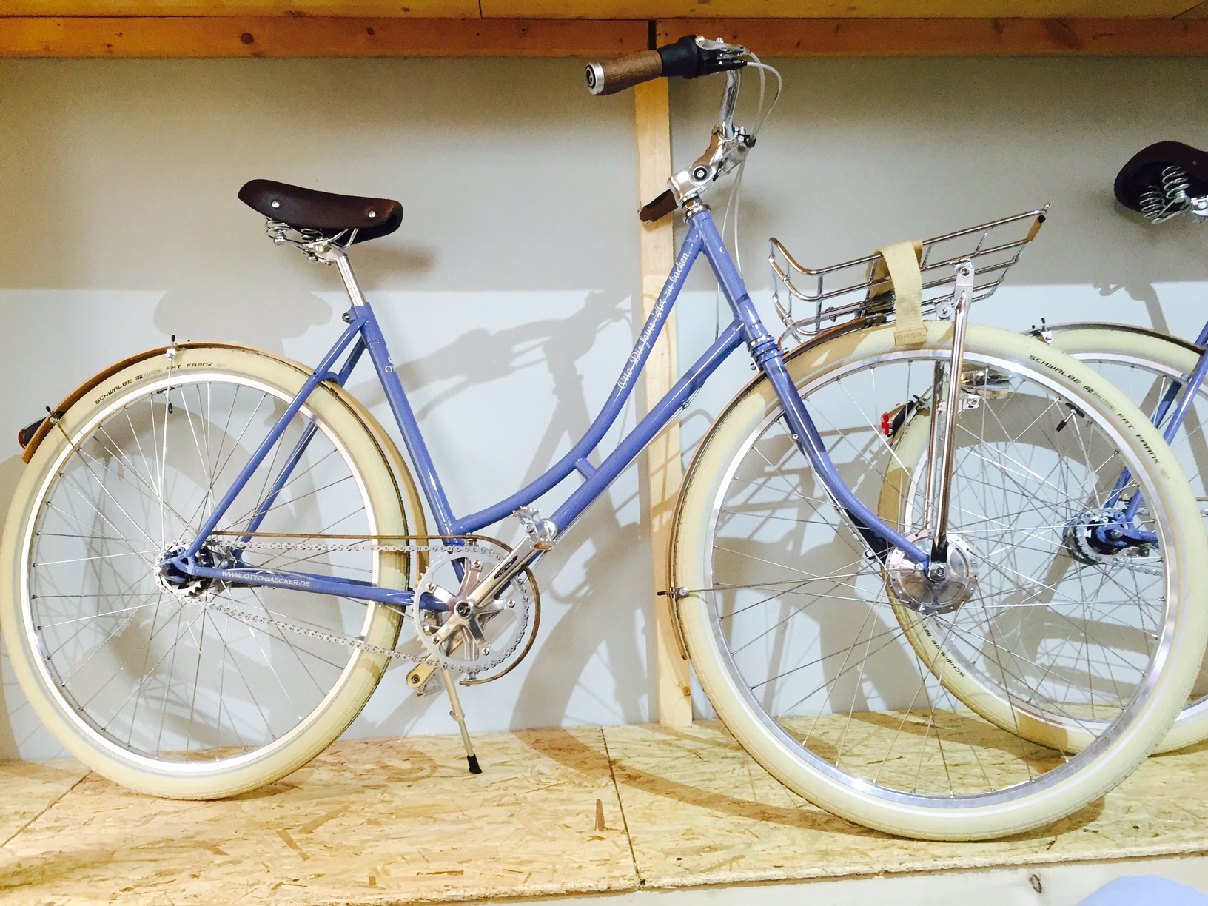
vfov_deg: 48.2
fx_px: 1012
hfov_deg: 61.7
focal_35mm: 29
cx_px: 604
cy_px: 453
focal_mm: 4.15
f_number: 2.2
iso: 125
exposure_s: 1/33
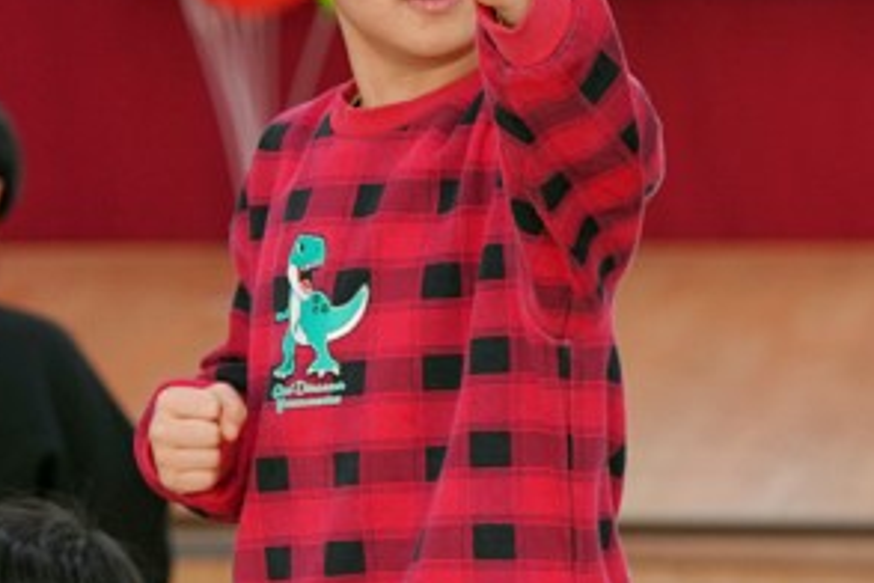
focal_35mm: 426
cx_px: 223
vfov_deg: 3.2
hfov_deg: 4.8
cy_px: 470
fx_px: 10342
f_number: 4
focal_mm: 139
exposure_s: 1/160
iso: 1000
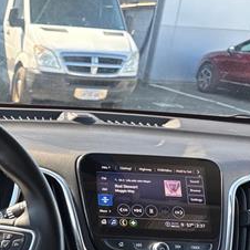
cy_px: 225
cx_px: -55
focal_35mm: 60
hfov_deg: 25.5
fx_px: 490
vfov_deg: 27.6
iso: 50
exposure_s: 1/121
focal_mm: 6.76
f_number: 1.78
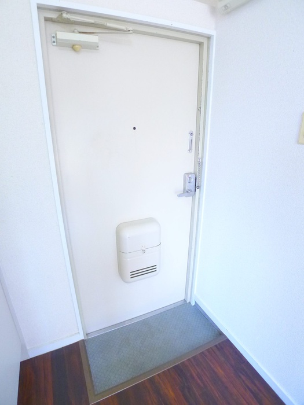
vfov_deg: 71.6
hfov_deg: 56.8
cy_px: 202
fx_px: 281
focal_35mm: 24
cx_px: 152
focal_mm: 5.1
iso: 640
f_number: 2
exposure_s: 1/125
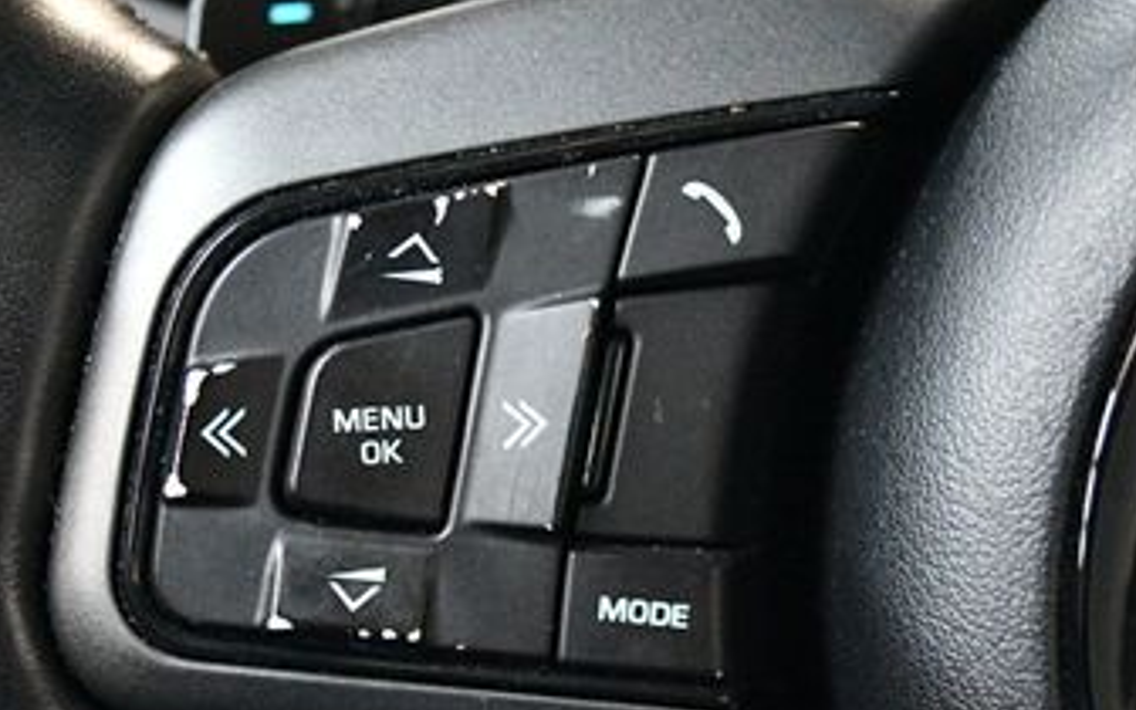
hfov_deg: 32.0
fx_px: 1981
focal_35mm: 64
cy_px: 494
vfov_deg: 20.2
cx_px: 615
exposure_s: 1/60
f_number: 4
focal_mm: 22
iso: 7200
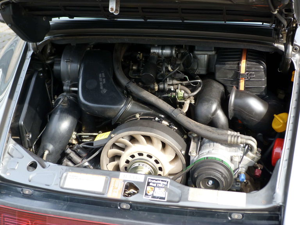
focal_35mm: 52
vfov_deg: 28.0
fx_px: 451
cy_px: 112
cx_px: 150
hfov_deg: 36.8
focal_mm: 9.4
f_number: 3.2
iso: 80
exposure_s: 1/80
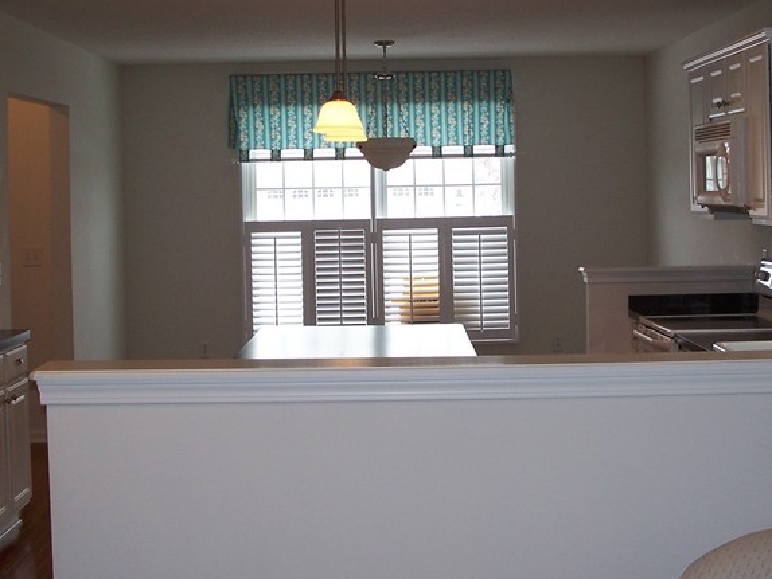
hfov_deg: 29.4
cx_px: 381
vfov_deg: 22.2
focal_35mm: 66
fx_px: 1473
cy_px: 199
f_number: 2.8
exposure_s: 1/60
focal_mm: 7.8
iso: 125
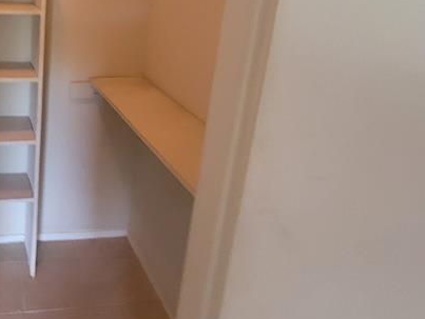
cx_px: 30
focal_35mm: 33
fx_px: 406
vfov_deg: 41.7
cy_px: 80
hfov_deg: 48.4
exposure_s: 1/30
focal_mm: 2.2
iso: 320
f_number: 2.2
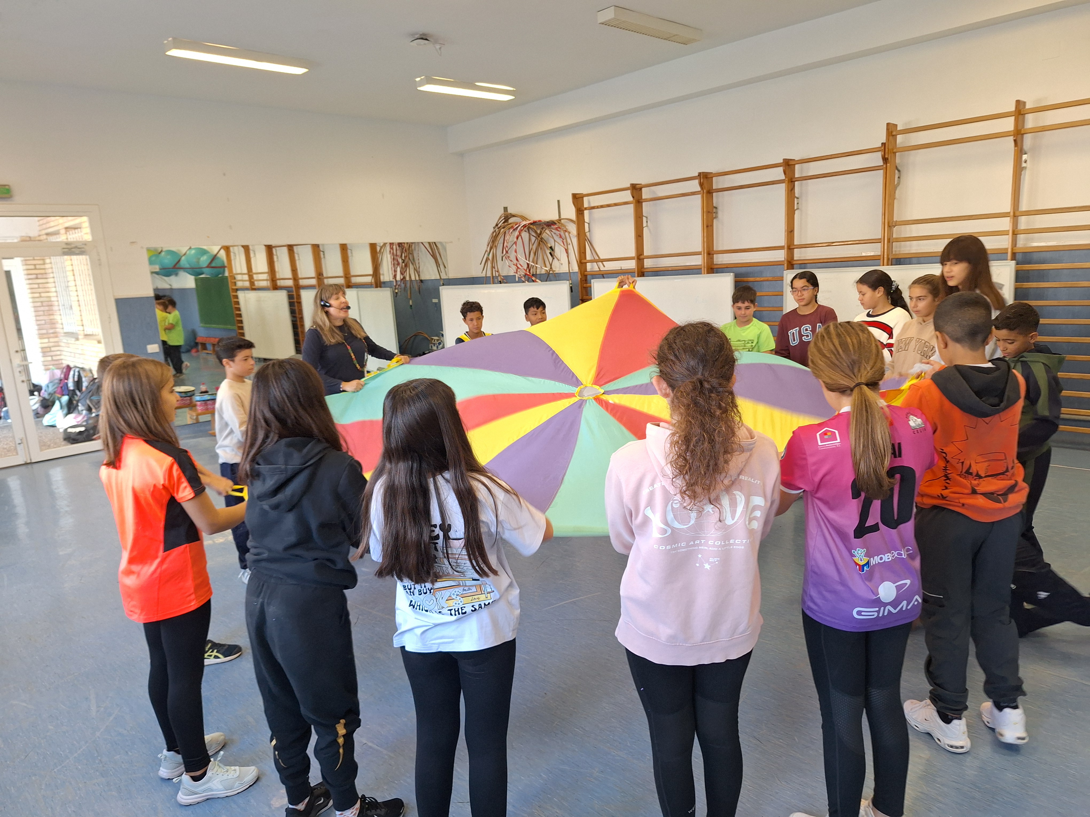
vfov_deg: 58.9
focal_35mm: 23
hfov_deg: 73.9
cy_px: 408
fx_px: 724
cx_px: 545
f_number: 1.8
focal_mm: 5.54
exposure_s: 1/50
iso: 160
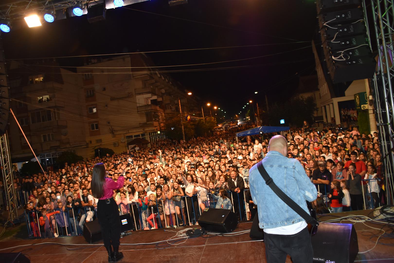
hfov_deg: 67.4
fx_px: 295
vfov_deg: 47.9
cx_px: 197
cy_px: 132
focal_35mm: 27
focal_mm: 18
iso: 1000
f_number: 3.5
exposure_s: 1/60
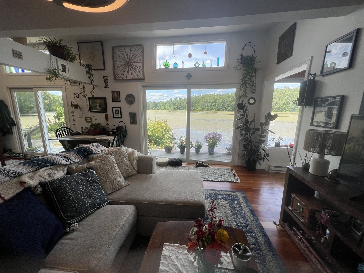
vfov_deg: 89.9
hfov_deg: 106.2
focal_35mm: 13
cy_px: 136
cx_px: 182
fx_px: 137
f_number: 1.8
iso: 32
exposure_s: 1/224
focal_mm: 1.57
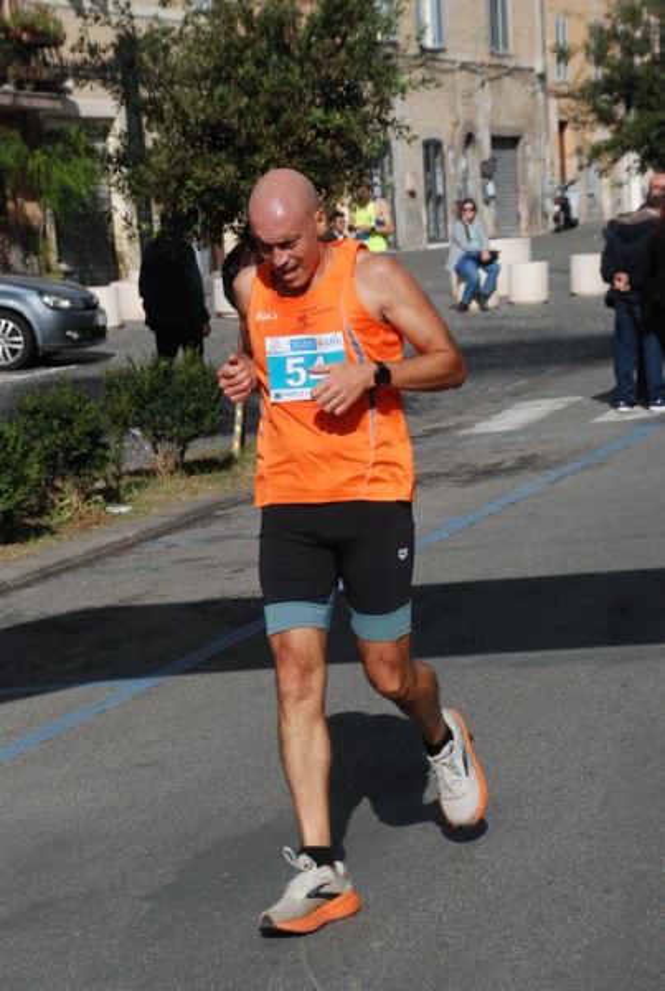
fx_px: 2894
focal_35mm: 105
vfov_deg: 19.4
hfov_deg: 13.1
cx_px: 332
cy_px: 496
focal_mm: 70
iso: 1000
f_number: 9
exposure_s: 1/2000
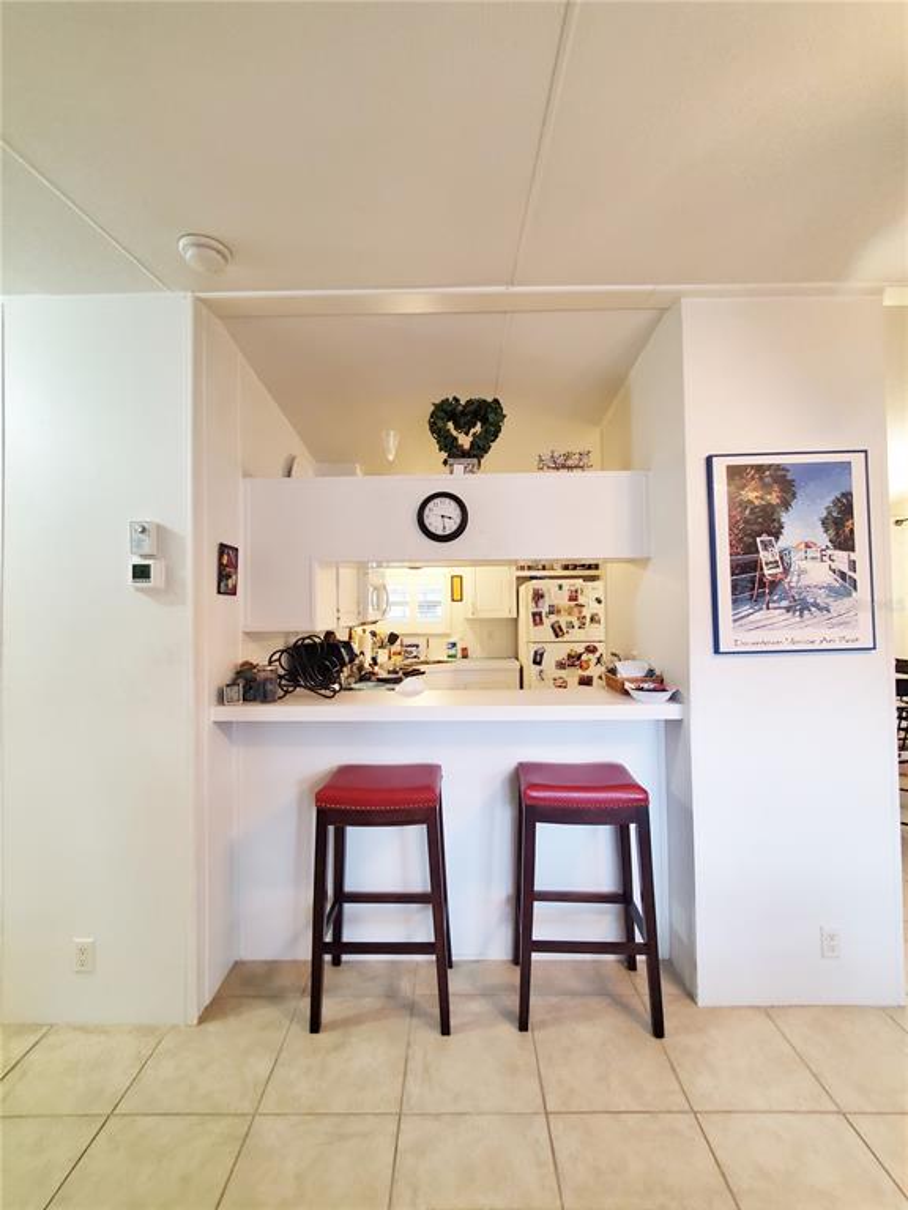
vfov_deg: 106.2
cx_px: 454
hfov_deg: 89.9
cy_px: 605
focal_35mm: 13
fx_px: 455
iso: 500
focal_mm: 1.8
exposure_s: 1/40
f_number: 2.2
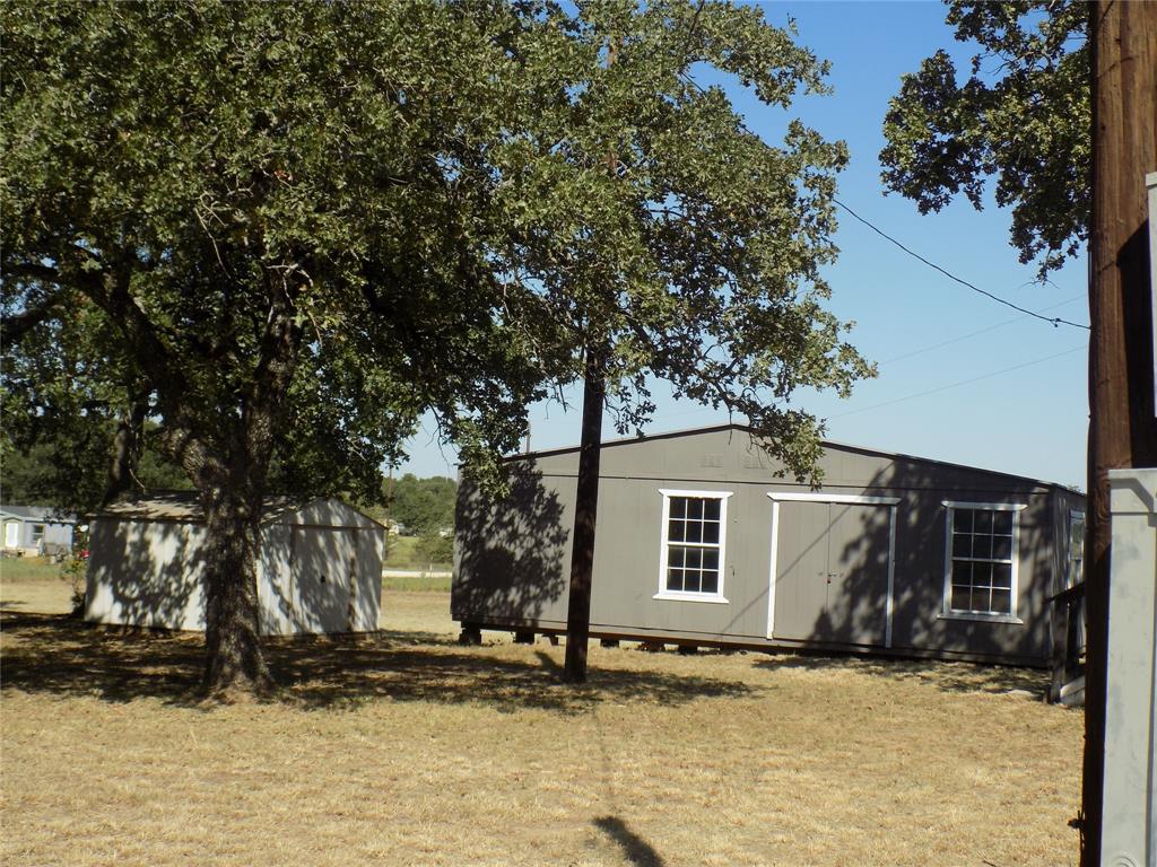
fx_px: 1537
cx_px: 578
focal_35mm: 46
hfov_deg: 41.2
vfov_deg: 31.5
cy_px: 434
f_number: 3.7
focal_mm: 8.1
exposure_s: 1/800
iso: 80
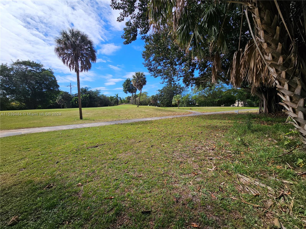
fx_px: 115
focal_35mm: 13
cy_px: 114
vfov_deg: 89.9
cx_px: 153
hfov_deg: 106.2
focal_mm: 2.2
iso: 50
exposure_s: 1/2296
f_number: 2.2
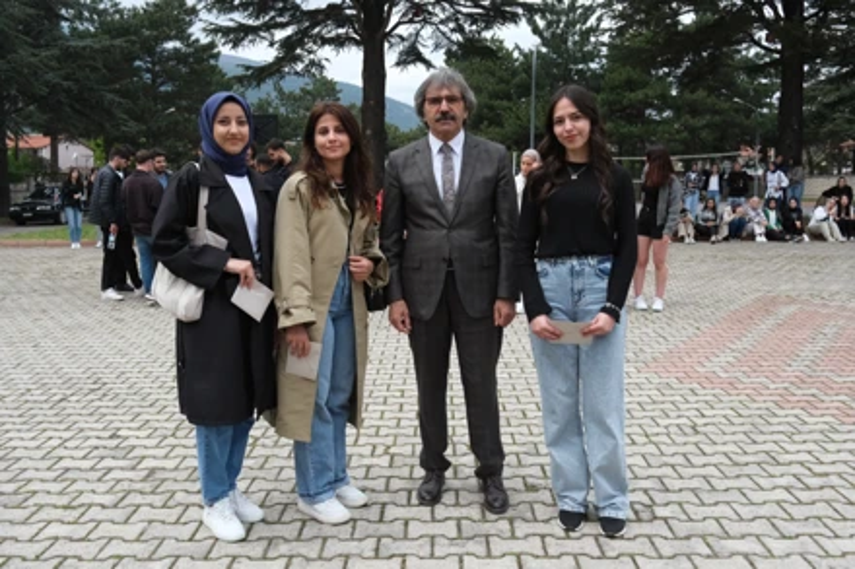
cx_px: 428
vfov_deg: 41.1
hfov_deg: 58.7
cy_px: 284
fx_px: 760
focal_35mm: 32
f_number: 5.6
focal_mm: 21.3
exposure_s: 1/4000
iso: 2000
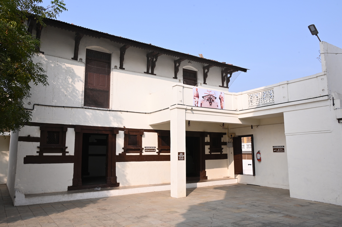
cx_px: 171
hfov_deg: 65.5
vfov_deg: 46.3
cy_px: 114
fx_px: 266
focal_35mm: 28
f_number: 13
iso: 250
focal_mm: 28
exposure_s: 1/160
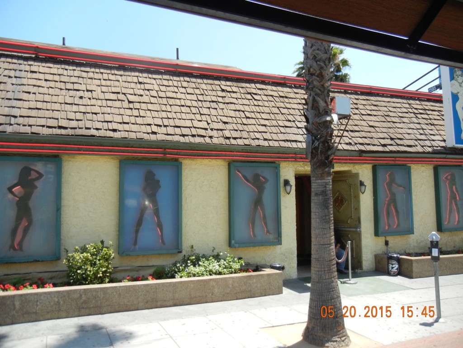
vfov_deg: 46.8
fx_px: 401
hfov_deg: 60.0
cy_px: 174
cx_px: 232
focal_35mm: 30
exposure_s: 1/643
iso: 160
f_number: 3.5
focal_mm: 5.4
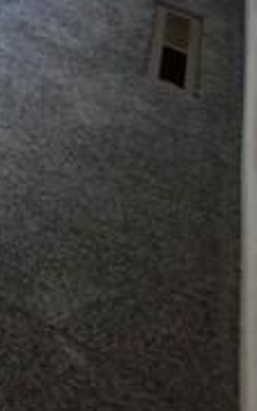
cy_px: -422
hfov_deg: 8.3
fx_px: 885
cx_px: -766
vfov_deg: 17.8
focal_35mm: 79
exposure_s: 1/120
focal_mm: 2.2
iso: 160
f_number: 1.9
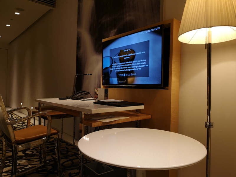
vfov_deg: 51.4
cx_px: 118
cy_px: 88
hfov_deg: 65.3
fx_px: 184
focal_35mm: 27
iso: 100
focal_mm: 3.95
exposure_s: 1/50
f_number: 1.8
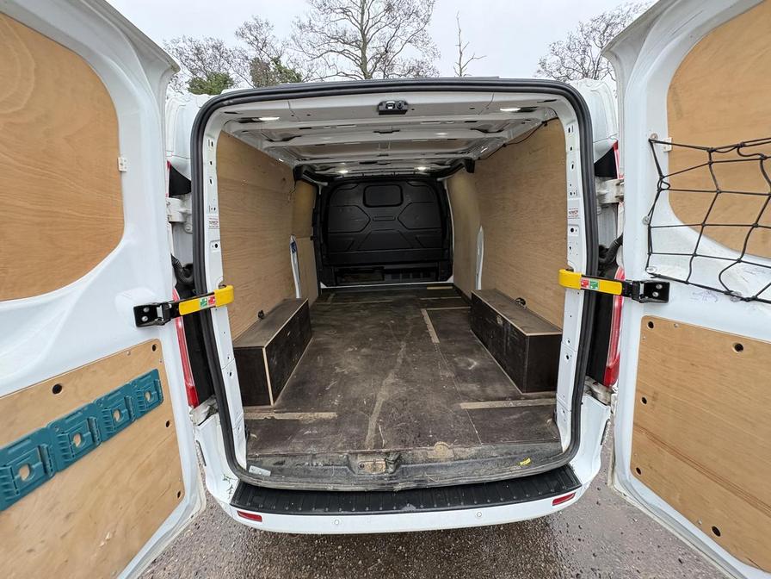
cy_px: 290
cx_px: 386
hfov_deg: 102.1
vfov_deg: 85.7
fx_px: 312
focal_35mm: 14
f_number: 2.2
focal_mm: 2.22
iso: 250
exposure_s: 1/93
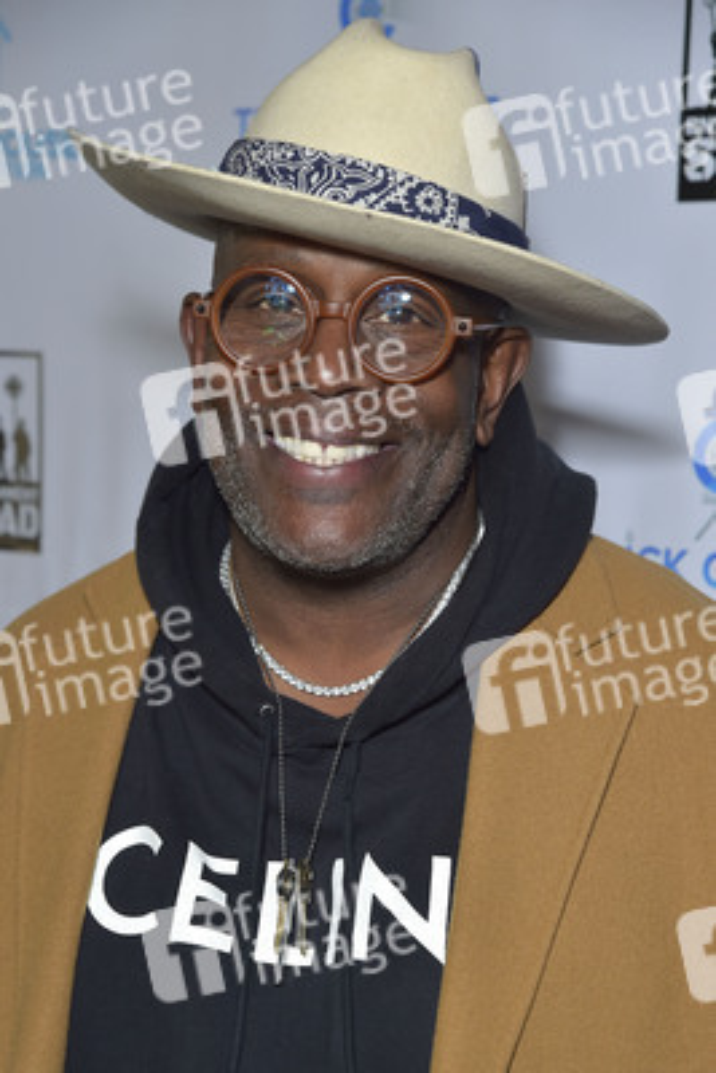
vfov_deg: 23.9
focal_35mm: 85
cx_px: 358
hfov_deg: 16.1
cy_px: 536
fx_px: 2533
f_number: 6.3
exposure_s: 1/250
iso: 1250
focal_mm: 85
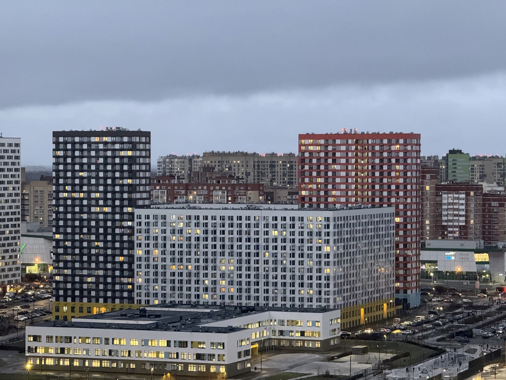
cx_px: 253
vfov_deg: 12.3
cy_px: 190
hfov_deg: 16.4
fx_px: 1754
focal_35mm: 120
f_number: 2.8
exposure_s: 1/33
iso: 640
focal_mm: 15.66
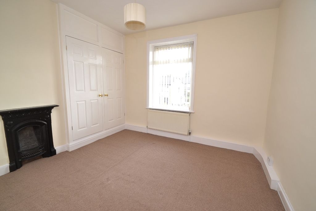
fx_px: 132
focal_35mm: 15
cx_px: 158
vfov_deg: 77.3
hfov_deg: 100.4
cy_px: 106
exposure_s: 1/100
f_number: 5
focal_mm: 10
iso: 400
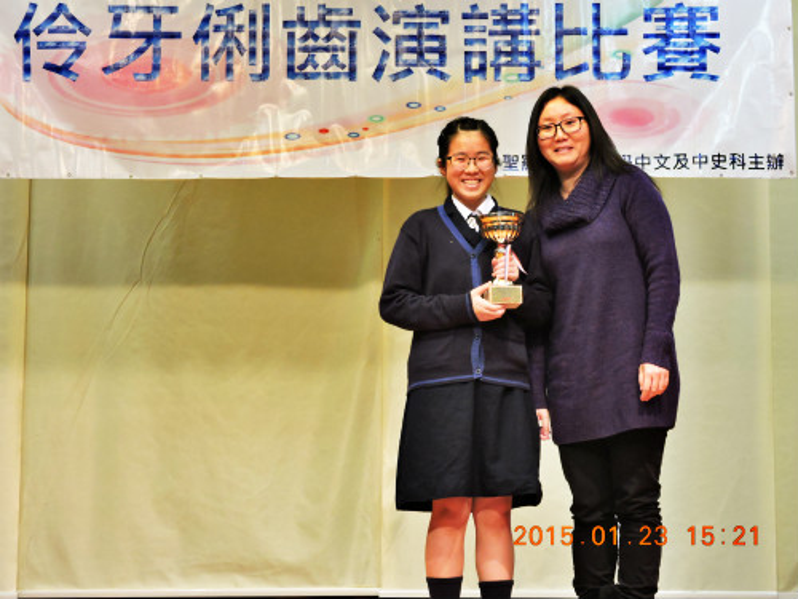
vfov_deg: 15.6
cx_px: 399
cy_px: 300
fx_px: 2190
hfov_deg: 20.7
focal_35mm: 95
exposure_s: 1/60
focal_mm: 17
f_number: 4.8
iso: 400
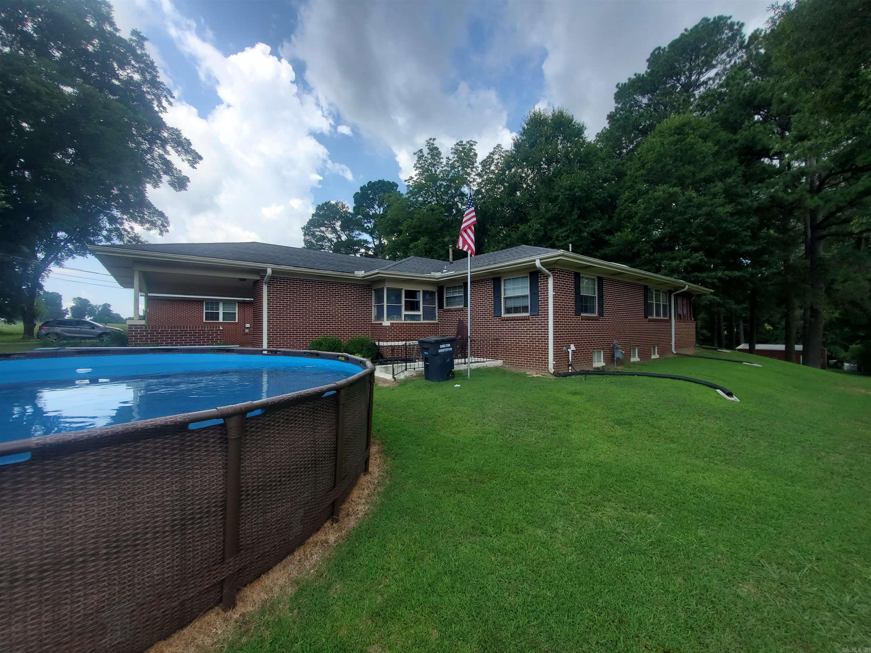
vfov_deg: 89.9
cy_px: 326
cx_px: 436
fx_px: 327
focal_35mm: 13
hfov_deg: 106.2
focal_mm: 1.8
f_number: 2.2
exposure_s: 1/575
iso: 50
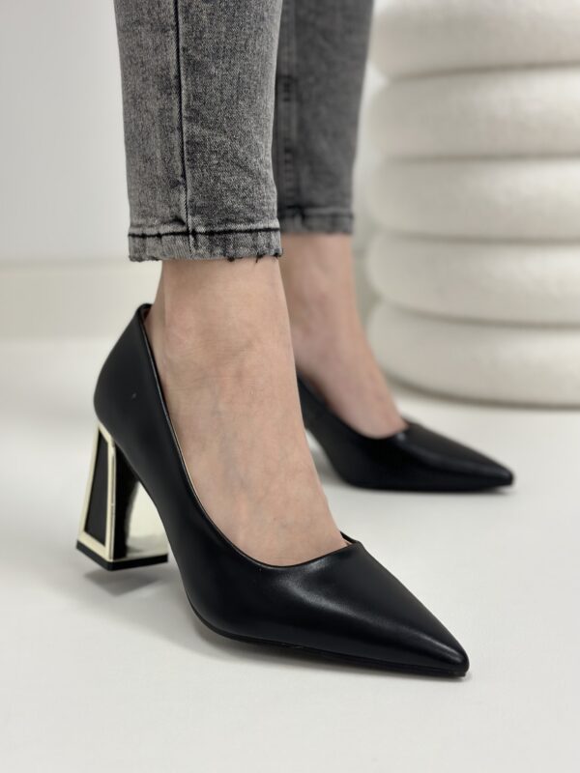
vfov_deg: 39.7
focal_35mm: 48
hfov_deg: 30.3
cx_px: 290
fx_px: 1072
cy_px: 386
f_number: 1.78
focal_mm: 6.86
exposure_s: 1/100
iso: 160
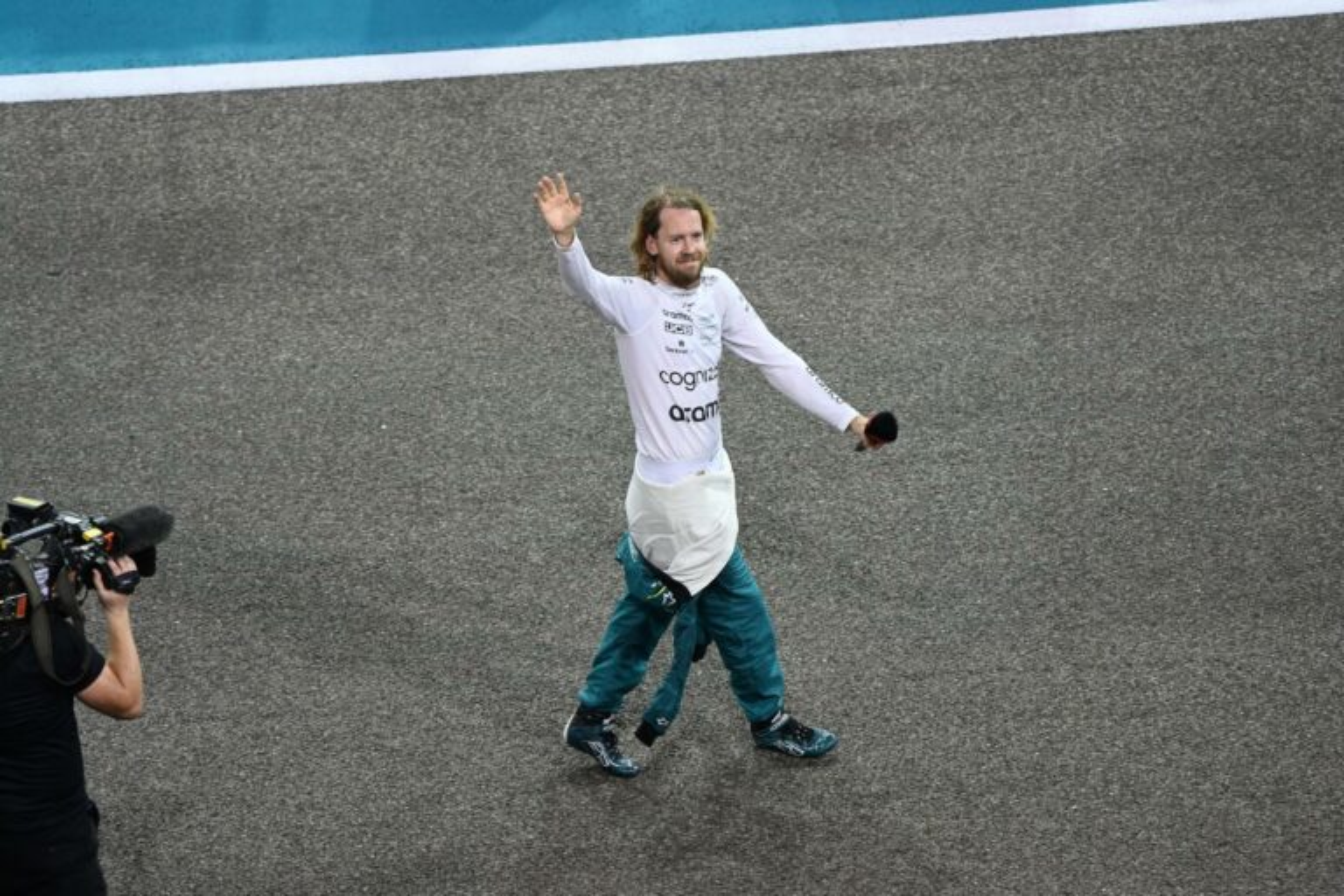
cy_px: 448
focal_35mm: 330
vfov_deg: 4.2
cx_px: 672
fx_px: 12319
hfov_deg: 6.2
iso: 2500
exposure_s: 1/250
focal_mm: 330
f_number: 5.6
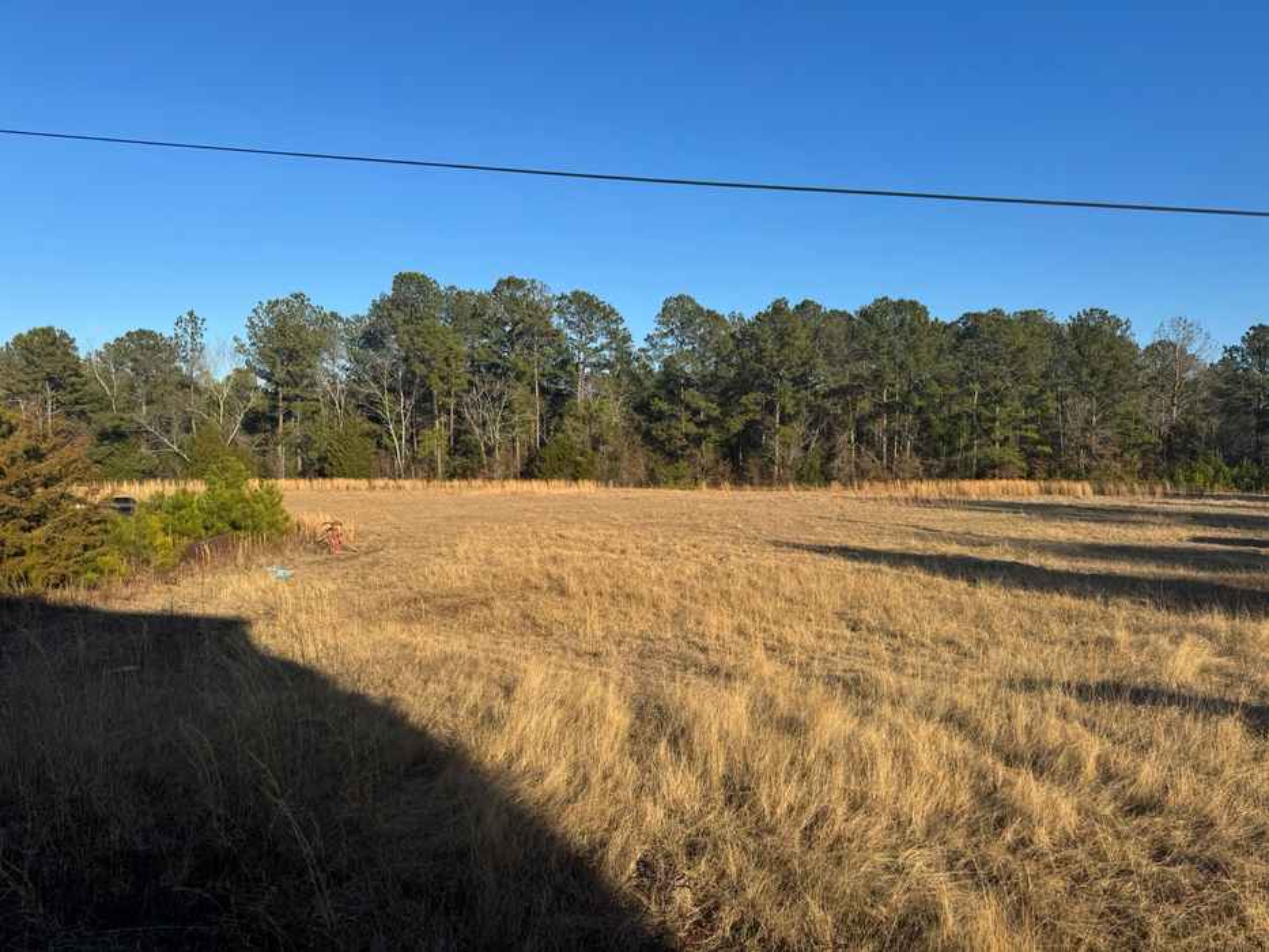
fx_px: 880
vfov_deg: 56.8
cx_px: 634
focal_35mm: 24
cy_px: 476
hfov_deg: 71.6
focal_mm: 6.76
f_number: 1.78
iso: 80
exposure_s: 1/3597
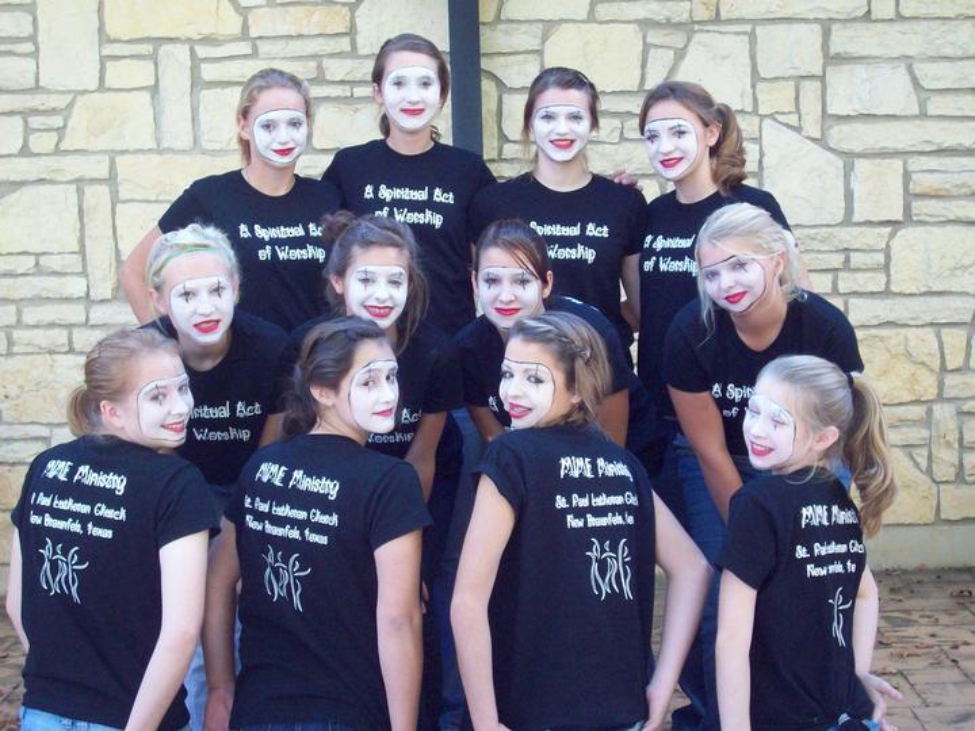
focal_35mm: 64
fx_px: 1803
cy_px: 366
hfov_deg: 30.3
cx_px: 488
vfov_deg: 22.9
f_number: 3.8
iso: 160
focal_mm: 10.7
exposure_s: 1/67
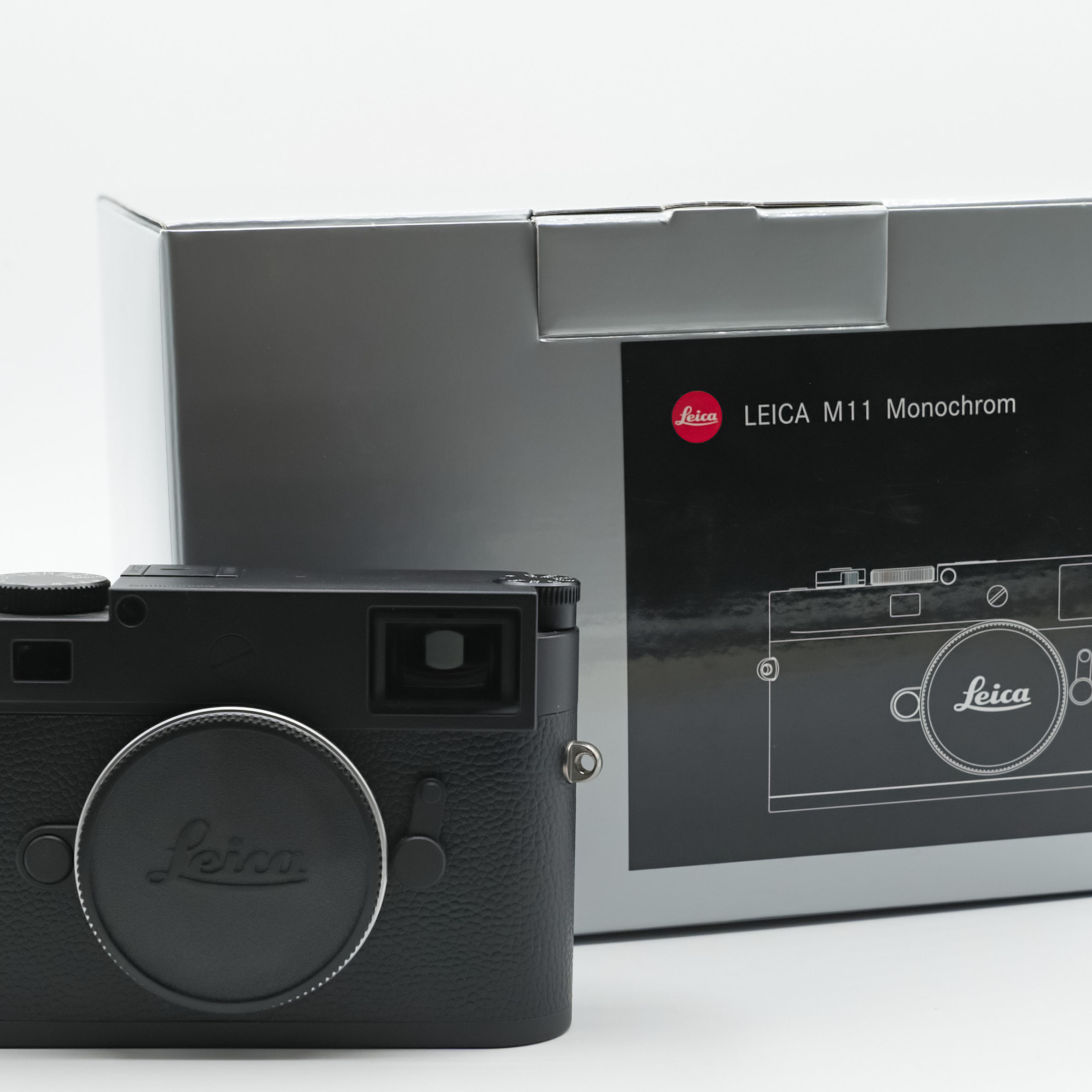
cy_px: 526
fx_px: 2605
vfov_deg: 23.7
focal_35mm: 73
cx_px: 564
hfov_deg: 23.7
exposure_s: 1/250
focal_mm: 35
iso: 800
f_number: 9
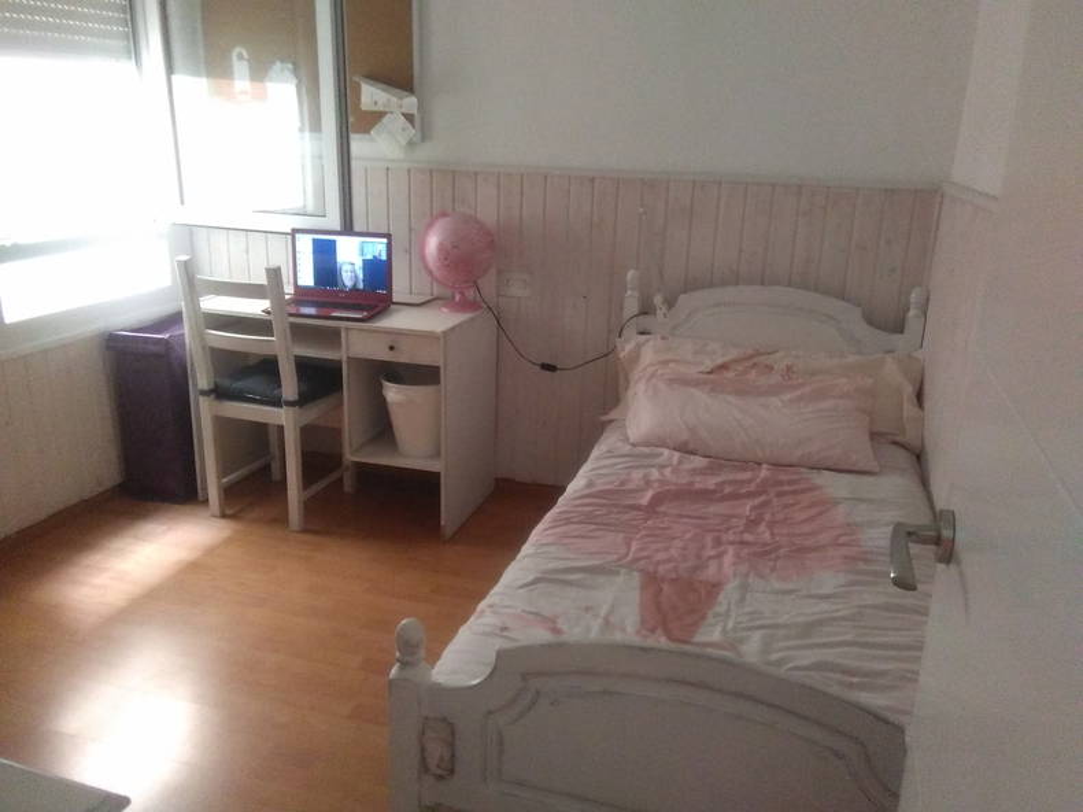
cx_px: 542
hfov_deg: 63.5
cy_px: 406
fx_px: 876
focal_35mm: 28
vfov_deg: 49.7
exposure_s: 1/30
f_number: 2.2
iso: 500
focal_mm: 2.34
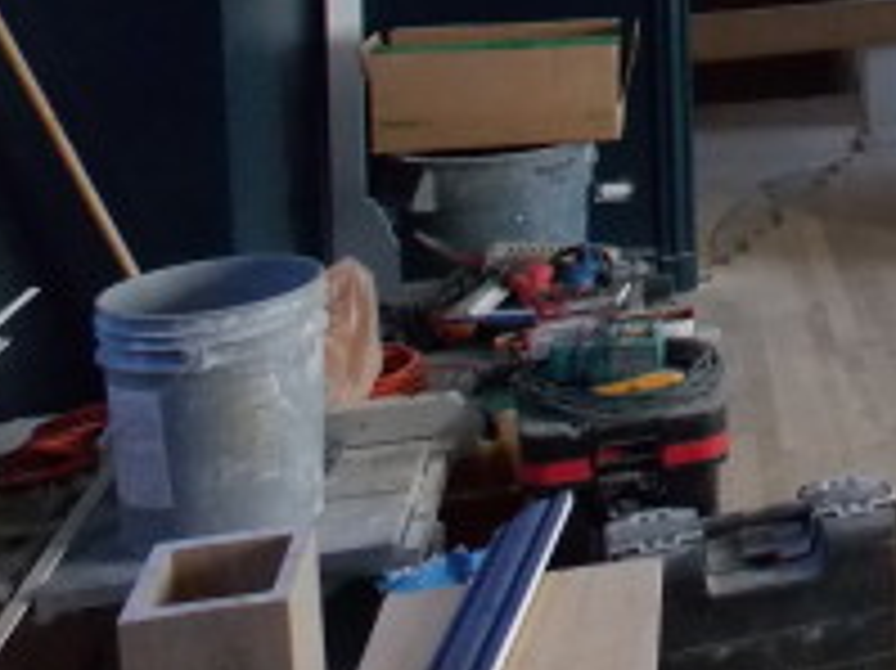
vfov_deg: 19.5
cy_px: -137
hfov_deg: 23.1
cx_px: 1276
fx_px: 1837
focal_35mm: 71
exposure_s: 1/30
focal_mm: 4
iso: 320
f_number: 3.1
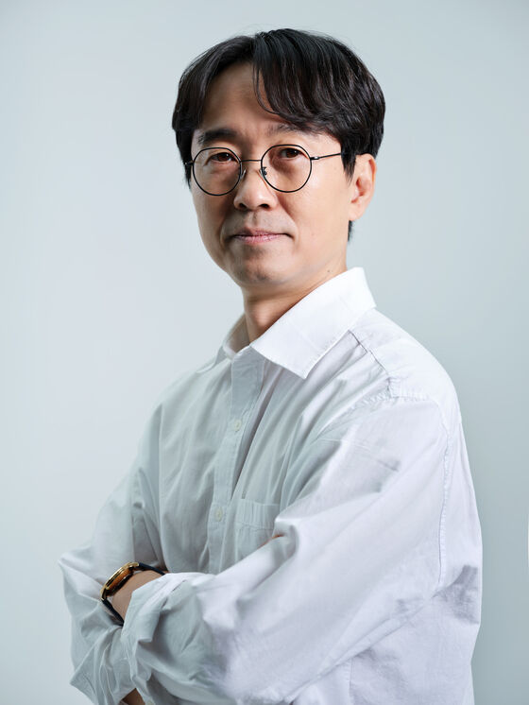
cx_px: 264
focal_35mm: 87
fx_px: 1772
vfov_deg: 22.5
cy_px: 352
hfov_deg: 17.0
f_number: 5
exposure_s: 1/125
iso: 100
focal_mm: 110
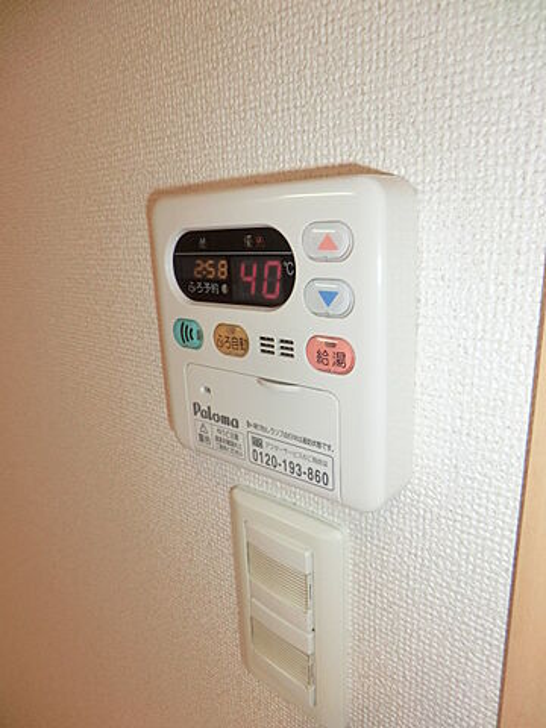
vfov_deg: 71.6
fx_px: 505
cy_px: 364
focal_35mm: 24
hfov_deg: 56.8
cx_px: 273
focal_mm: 4.3
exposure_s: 1/60
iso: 200
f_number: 3.2
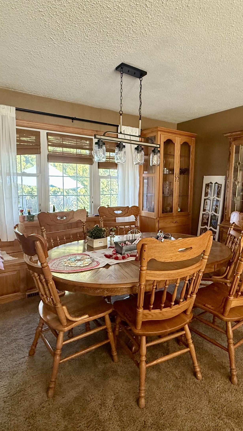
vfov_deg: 83.8
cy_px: 212
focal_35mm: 21
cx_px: 141
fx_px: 241
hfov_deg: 53.4
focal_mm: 2.22
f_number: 2.2
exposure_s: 1/82
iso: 320
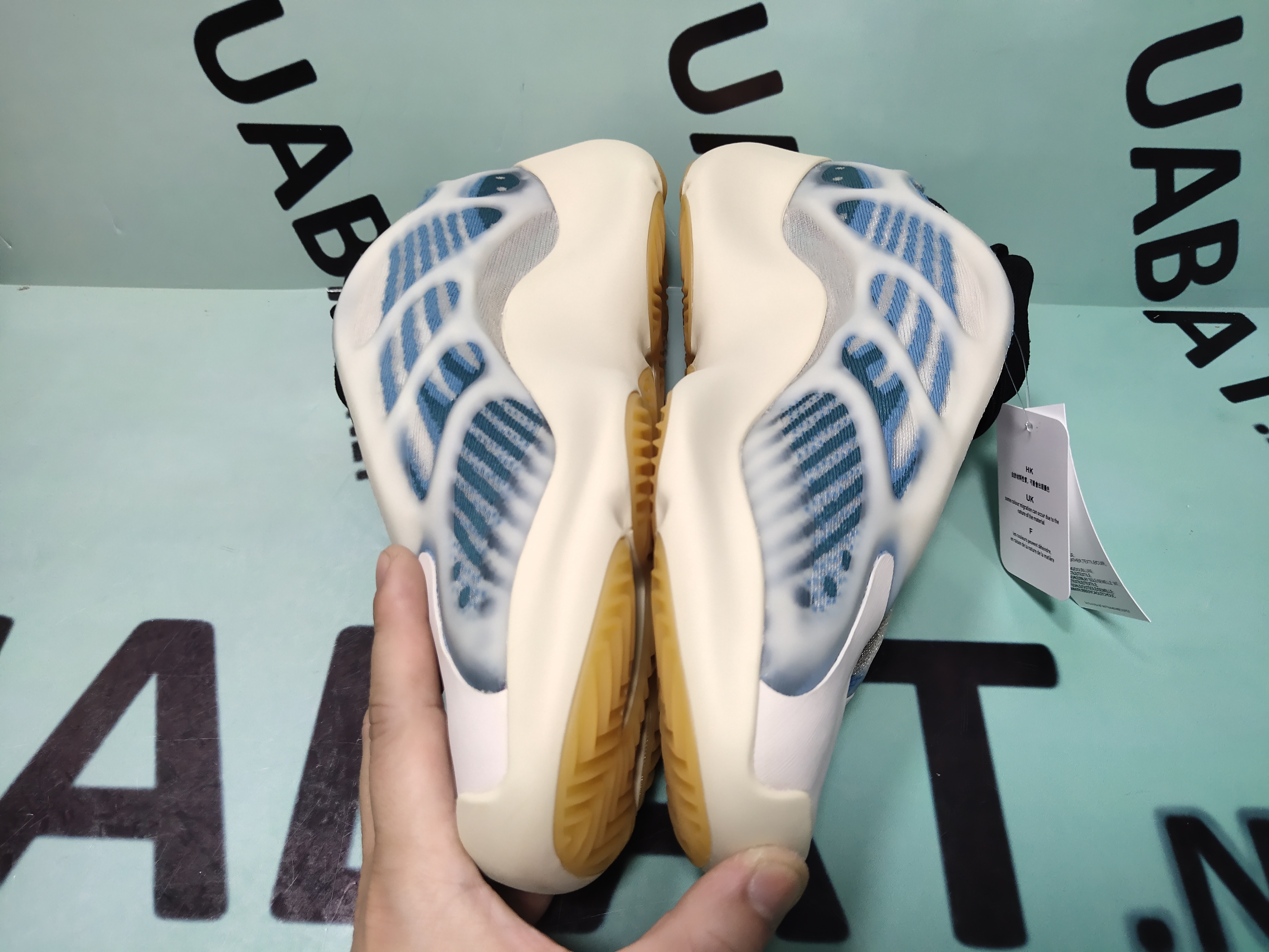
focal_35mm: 30
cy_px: 476
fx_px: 1100
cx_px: 634
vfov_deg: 46.8
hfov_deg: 60.0
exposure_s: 1/100
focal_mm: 4.35
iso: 96
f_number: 1.79
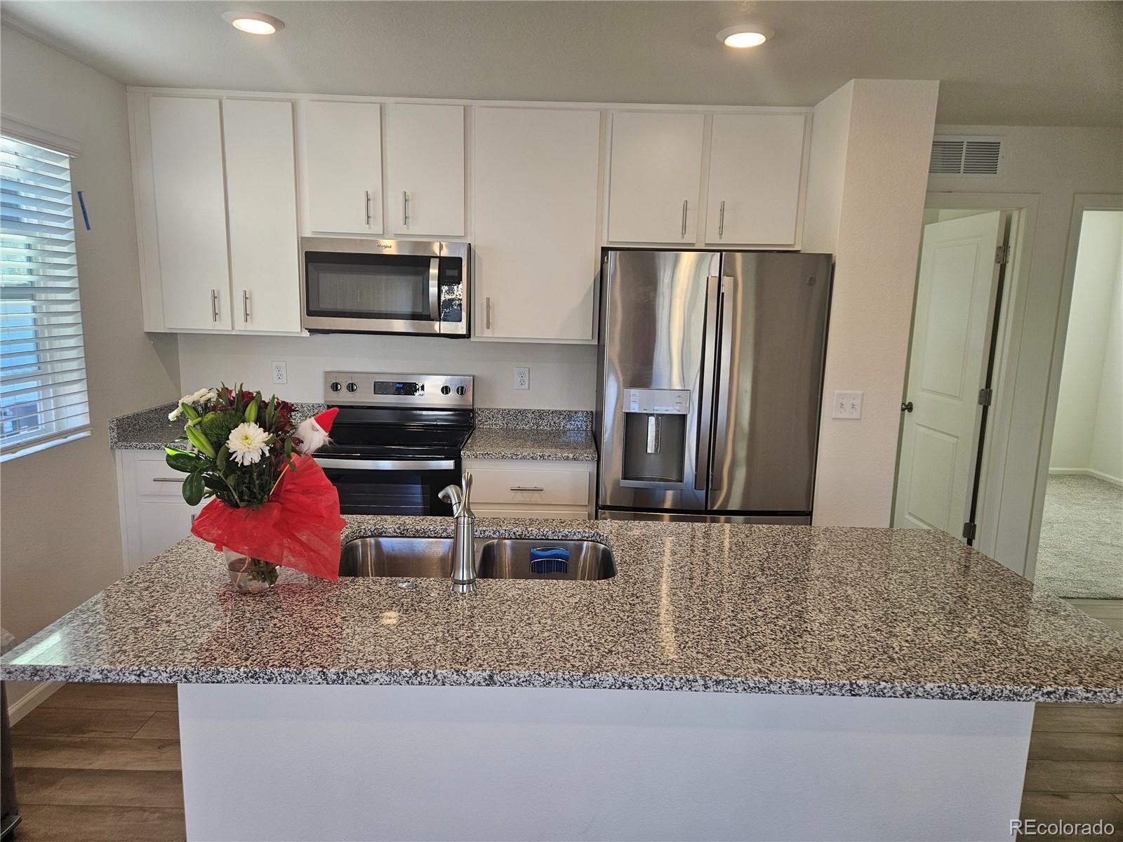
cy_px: 421
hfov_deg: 73.9
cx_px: 562
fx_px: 746
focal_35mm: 23
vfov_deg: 58.9
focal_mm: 5.4
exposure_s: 1/120
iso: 80
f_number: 1.8
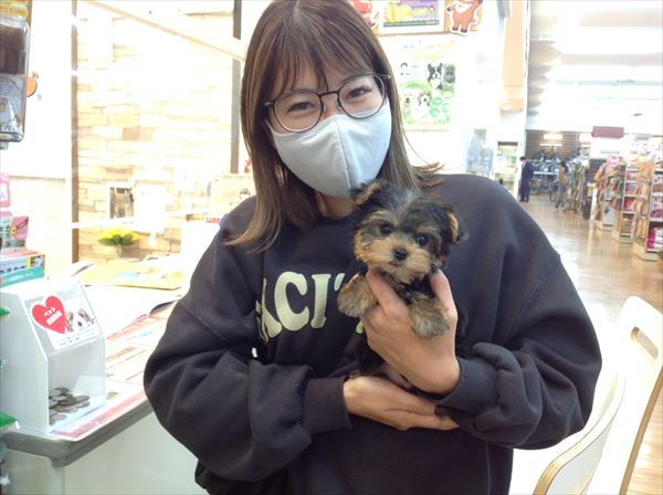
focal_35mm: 35
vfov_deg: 40.6
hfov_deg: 52.7
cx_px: 332
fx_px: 669
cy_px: 248
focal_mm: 4.28
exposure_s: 1/15
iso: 64
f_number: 2.4
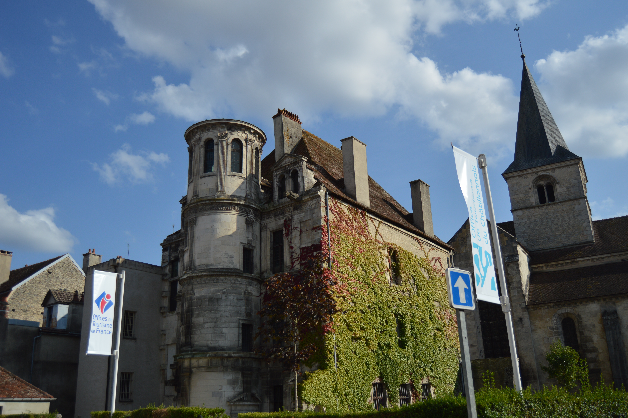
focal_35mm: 33
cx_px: 314
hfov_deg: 57.3
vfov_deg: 39.9
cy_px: 209
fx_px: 575
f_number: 3.5
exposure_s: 1/2000
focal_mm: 22
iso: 100
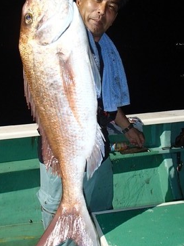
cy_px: 96
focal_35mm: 37
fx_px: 262
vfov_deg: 49.8
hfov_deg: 38.4
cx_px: 70
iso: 400
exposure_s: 1/30
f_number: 3.9
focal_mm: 5
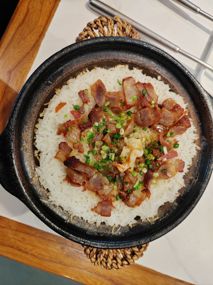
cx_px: 106
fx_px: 222
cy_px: 142
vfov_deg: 65.3
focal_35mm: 27
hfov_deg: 51.4
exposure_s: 1/100
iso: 320
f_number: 1.9
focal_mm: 5.52
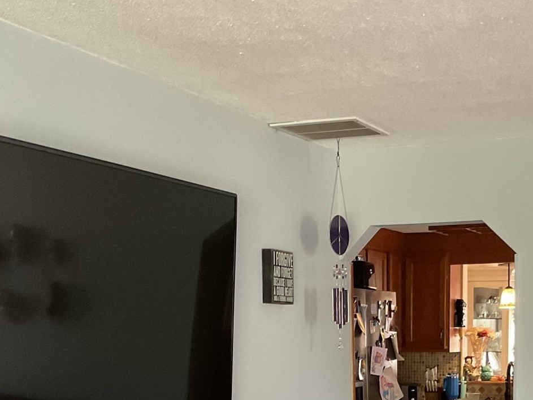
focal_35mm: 63
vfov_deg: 22.1
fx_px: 970
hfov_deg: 30.3
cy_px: 429
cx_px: 393
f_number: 1.8
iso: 200
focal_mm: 3
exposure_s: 1/40
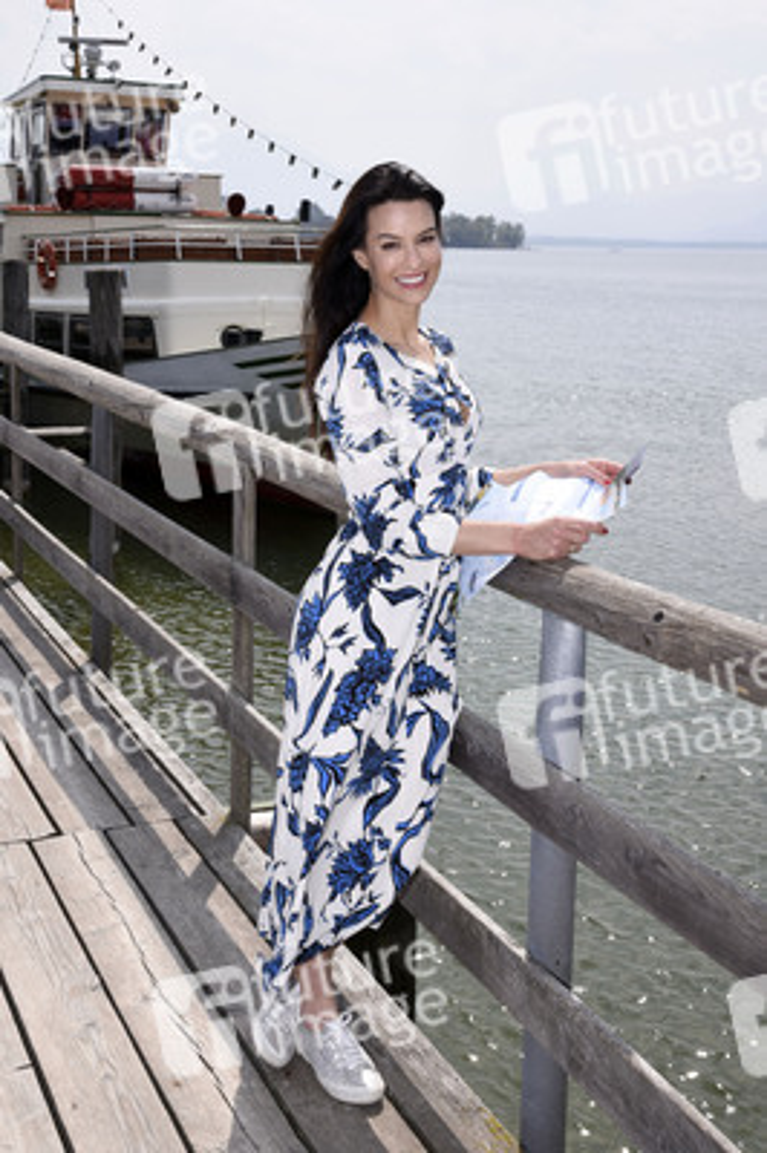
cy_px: 576
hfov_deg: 33.3
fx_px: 1280
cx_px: 384
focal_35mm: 40
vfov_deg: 48.5
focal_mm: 40
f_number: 14
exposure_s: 1/160
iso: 160
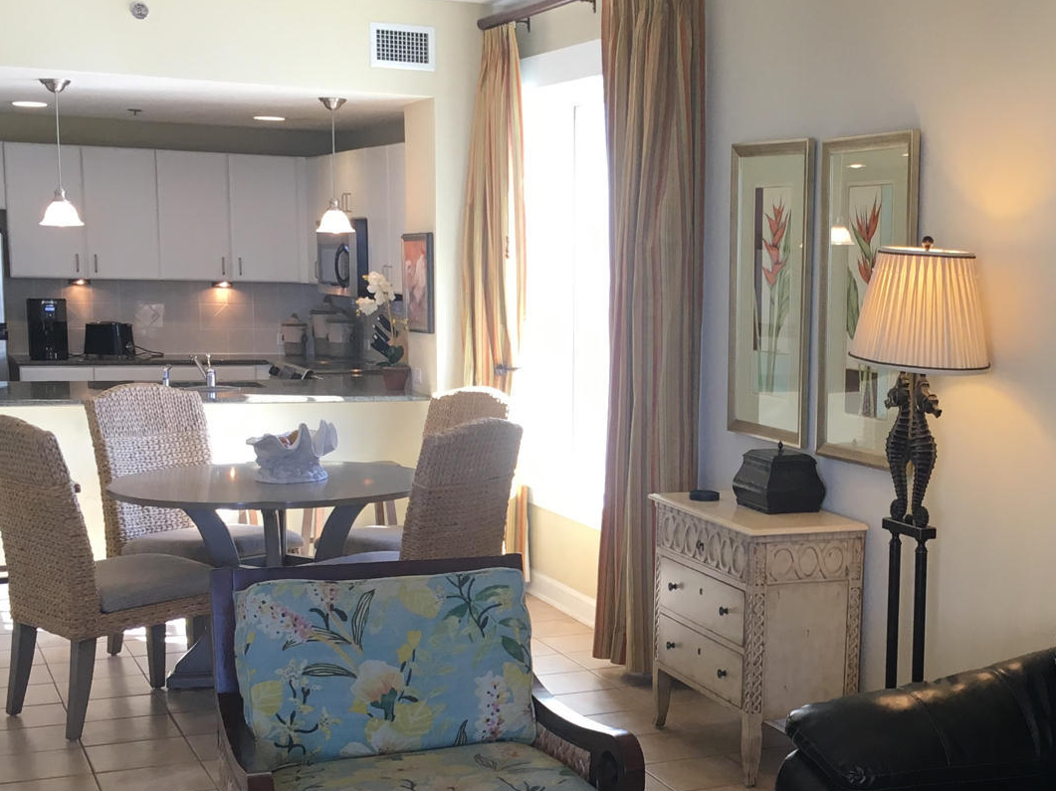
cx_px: 802
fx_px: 1708
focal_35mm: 56
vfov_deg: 26.0
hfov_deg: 33.6
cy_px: 523
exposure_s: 1/30
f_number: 2.2
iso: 25
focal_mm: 4.15
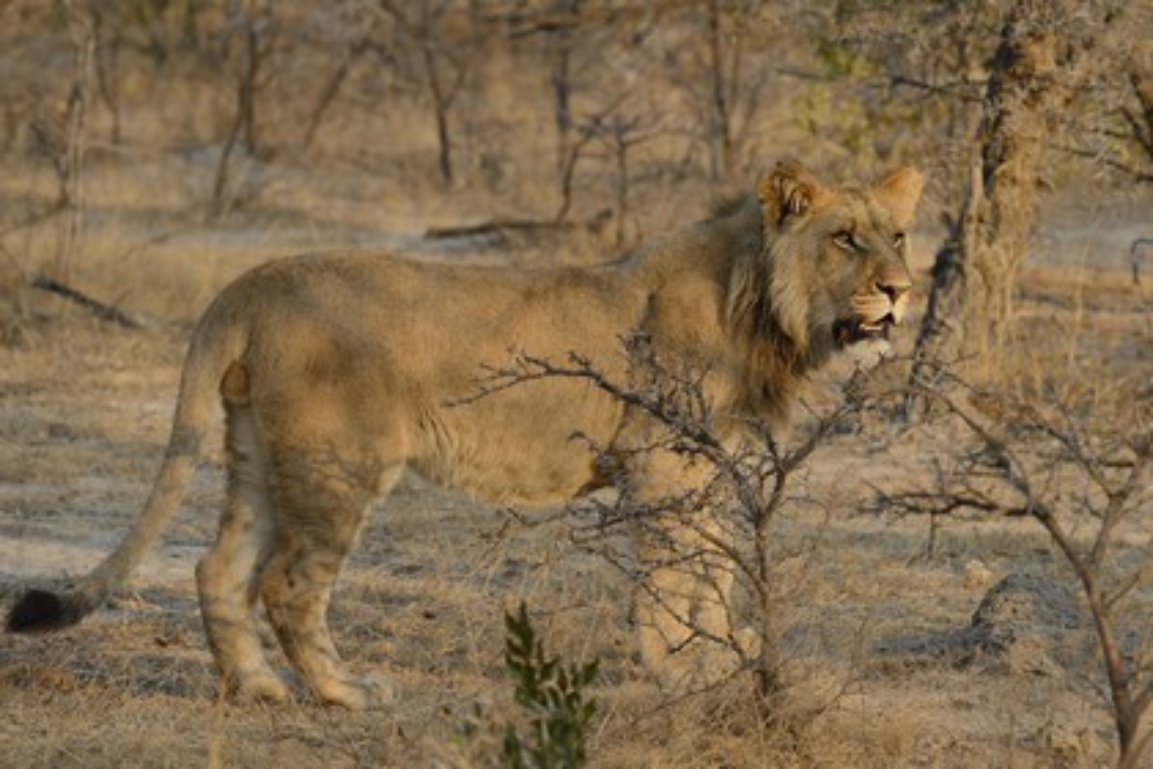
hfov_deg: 10.3
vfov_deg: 6.9
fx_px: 6405
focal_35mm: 200
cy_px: 384
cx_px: 576
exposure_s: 1/400
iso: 400
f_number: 8
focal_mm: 200
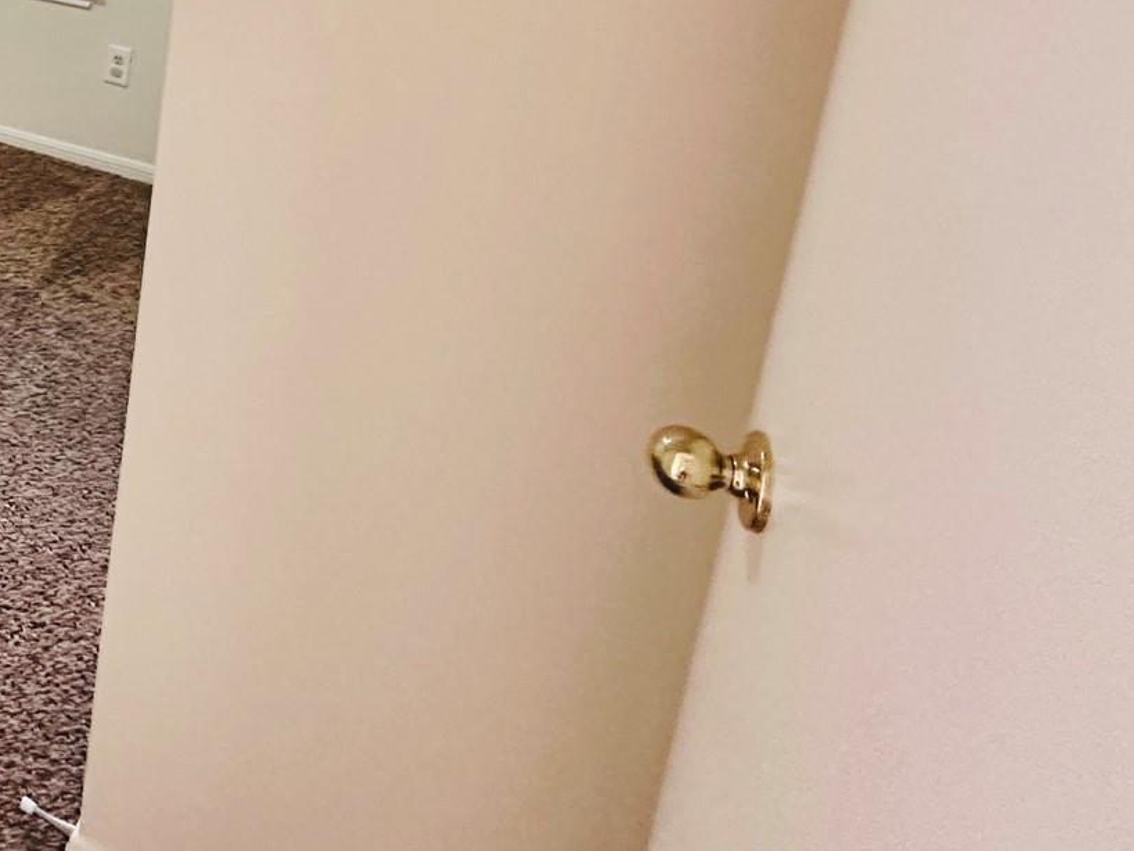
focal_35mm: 35
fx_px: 1146
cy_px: -57
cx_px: 8
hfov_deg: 44.9
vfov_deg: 35.5
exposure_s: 1/60
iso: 640
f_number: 2.2
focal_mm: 2.22
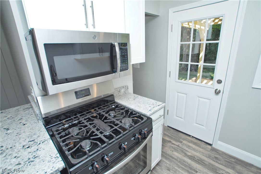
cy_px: 87
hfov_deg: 95.0
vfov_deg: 72.0
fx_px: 120
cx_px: 130
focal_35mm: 16
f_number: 4.5
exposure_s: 1/160
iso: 250
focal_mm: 11
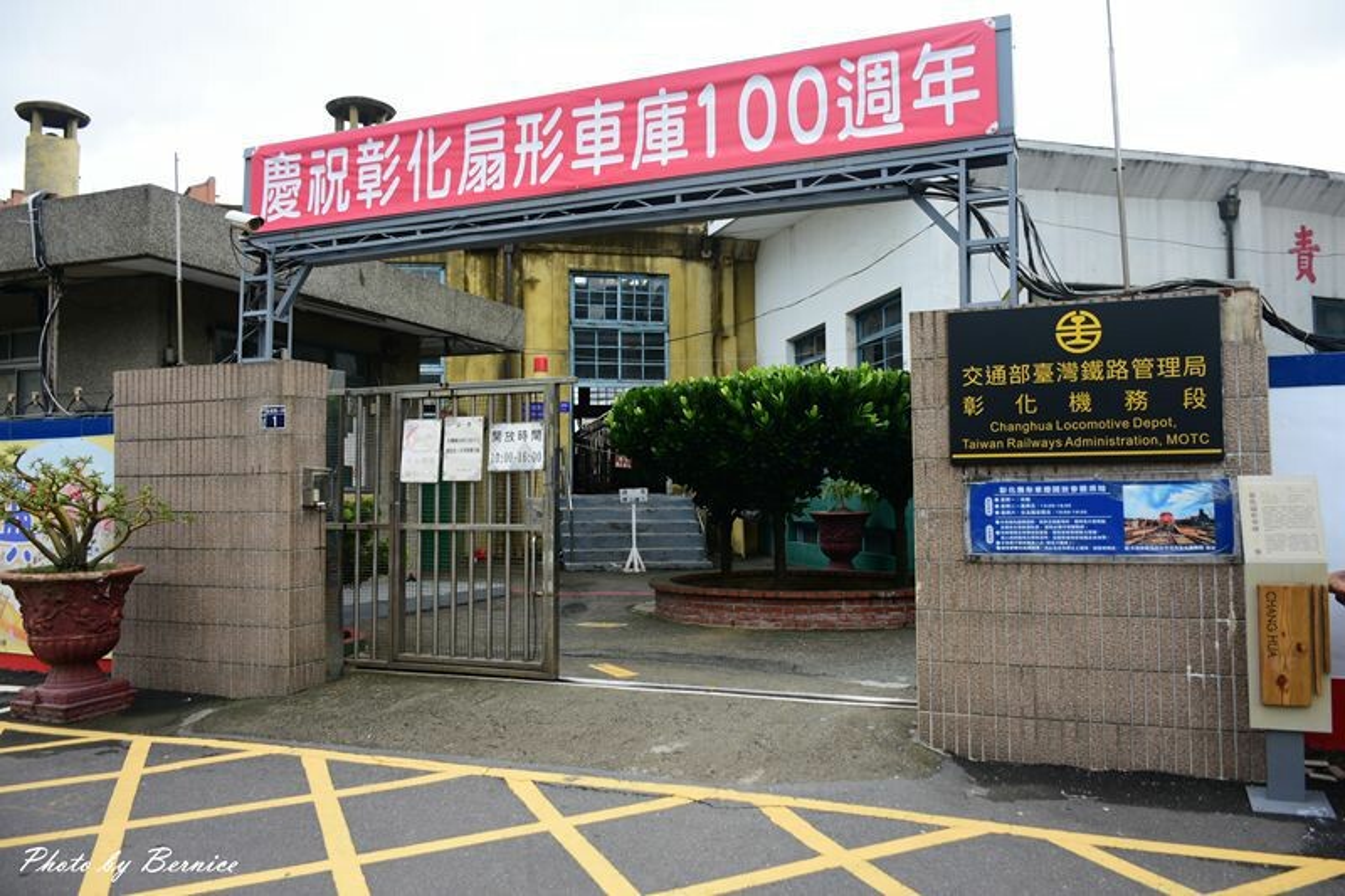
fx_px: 1008
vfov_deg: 47.9
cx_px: 672
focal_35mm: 27
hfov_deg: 67.4
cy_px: 448
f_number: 4.5
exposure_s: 1/250
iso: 100
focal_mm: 18
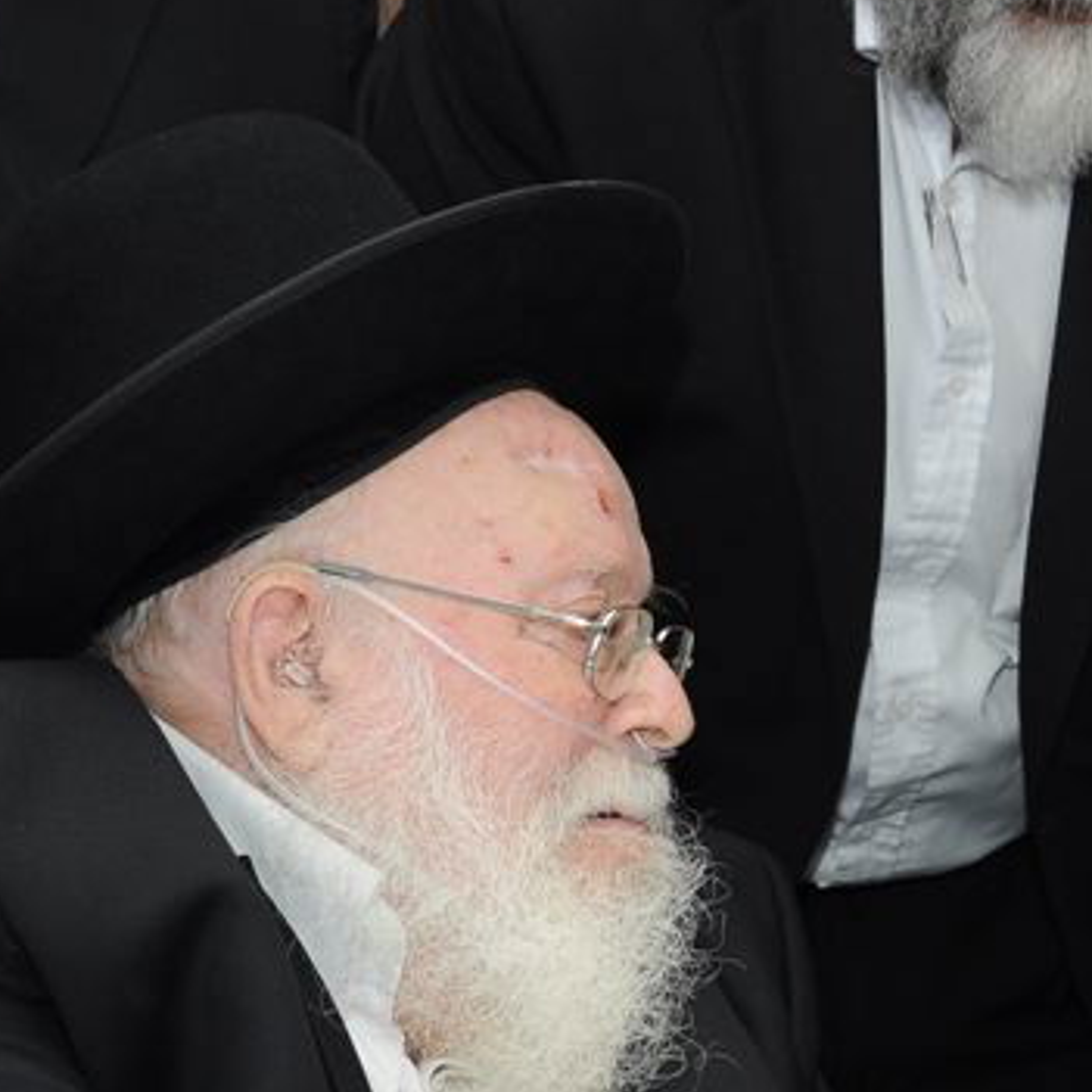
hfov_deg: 14.3
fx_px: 4247
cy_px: 933
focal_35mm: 119
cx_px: 1195
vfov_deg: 14.5
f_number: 5
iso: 500
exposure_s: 1/60
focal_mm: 32
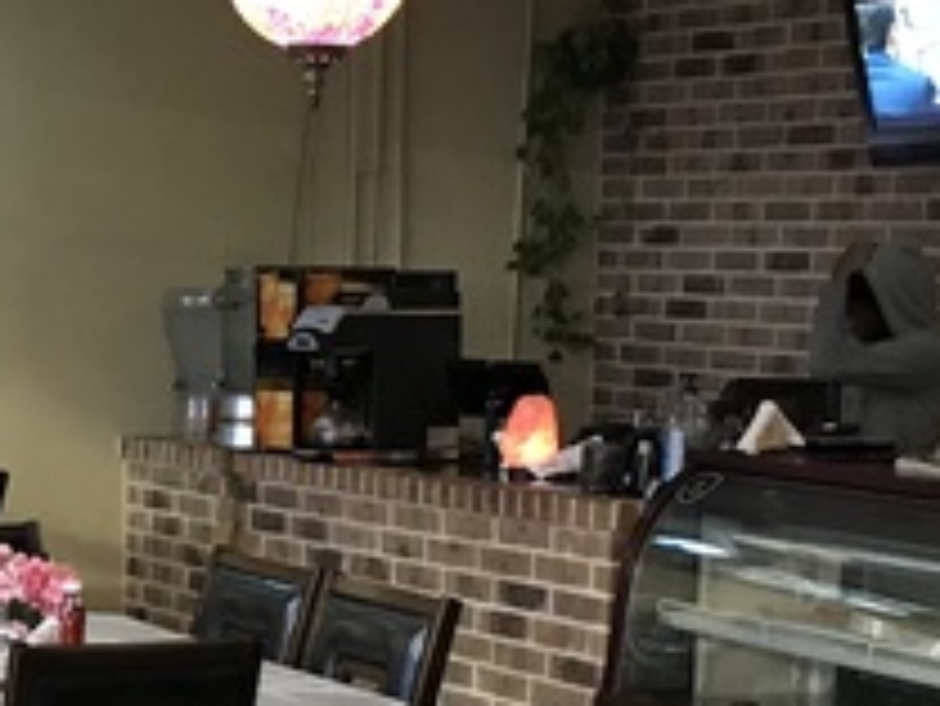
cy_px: 630
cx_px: 49
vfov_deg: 13.7
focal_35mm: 107
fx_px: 2907
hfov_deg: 18.0
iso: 80
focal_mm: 3.99
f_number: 1.8
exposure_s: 1/7
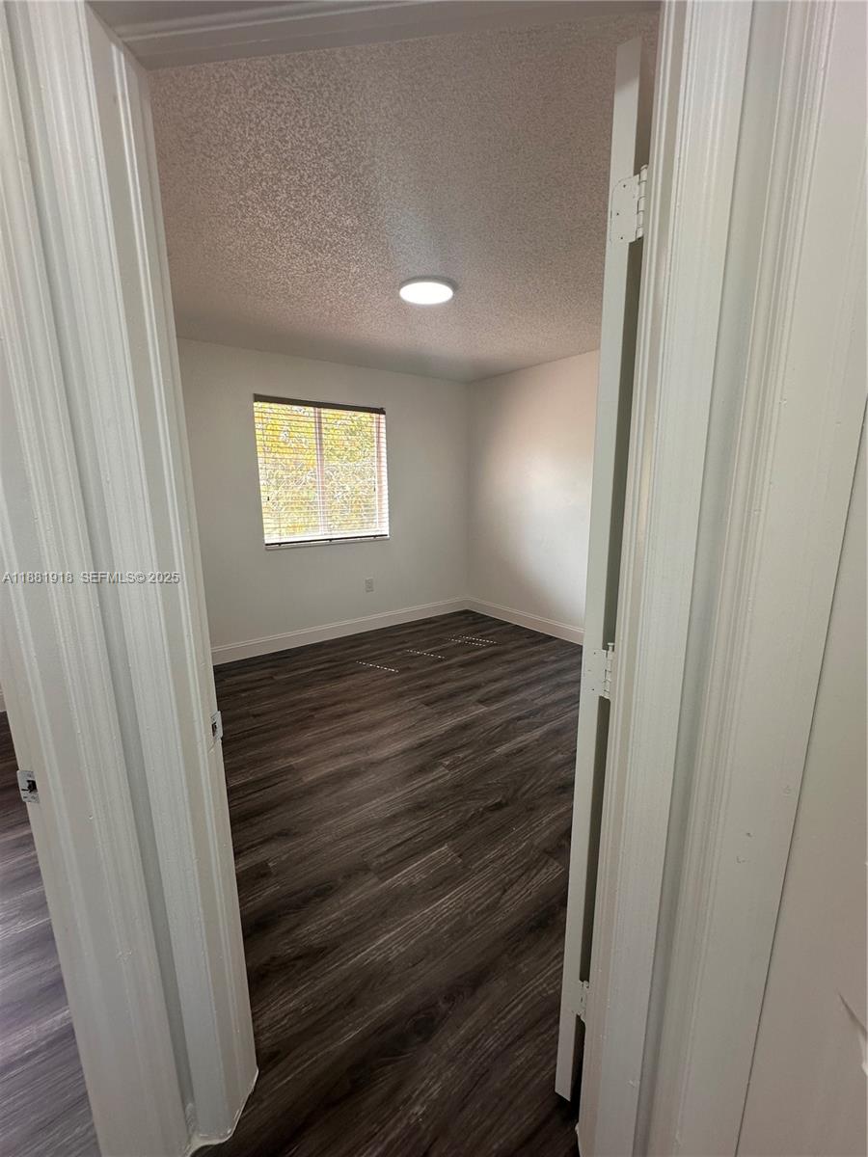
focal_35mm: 14
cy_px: 578
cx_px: 434
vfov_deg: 102.1
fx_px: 468
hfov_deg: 85.7
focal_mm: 2.22
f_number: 2.2
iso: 50
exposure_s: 1/99
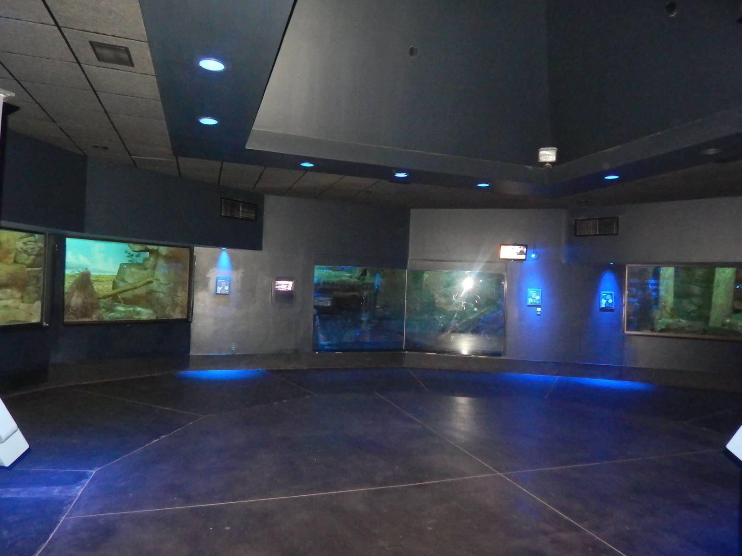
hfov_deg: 73.9
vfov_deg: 58.9
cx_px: 371
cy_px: 278
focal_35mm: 23
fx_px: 493
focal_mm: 4
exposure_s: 1/8
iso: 1600
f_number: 3
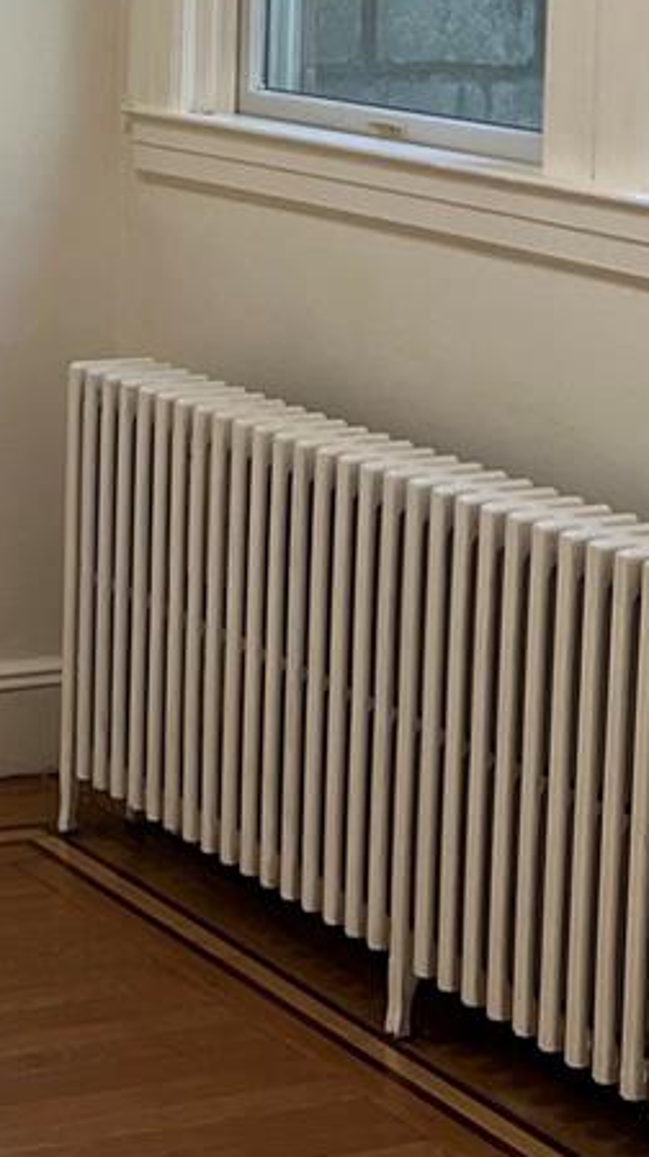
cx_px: -476
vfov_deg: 21.3
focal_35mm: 97
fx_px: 2973
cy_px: 10
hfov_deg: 11.6
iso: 125
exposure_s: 1/105
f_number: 1.5
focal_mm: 5.7
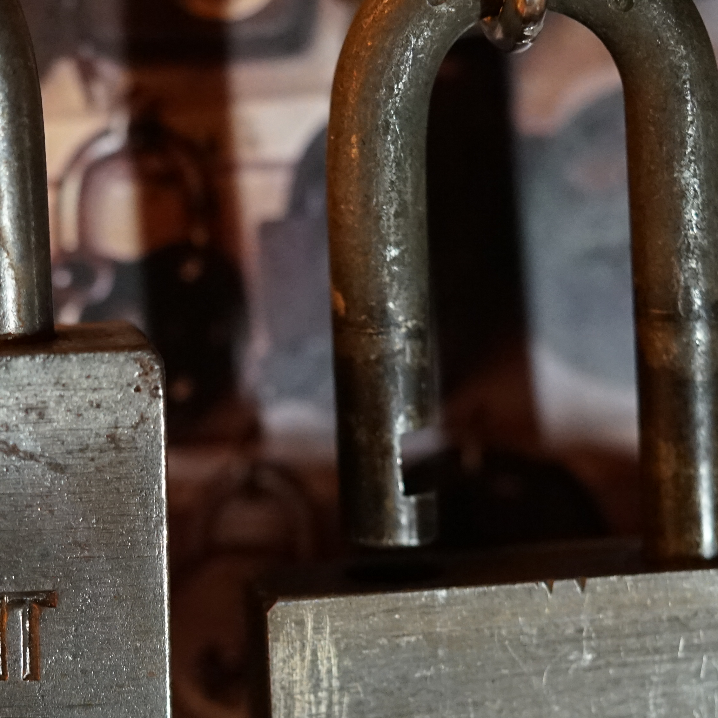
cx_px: 75
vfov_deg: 8.6
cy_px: 516
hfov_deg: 8.6
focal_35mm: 203
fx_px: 4764
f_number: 2.8
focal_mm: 90
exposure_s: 1/100
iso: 3200
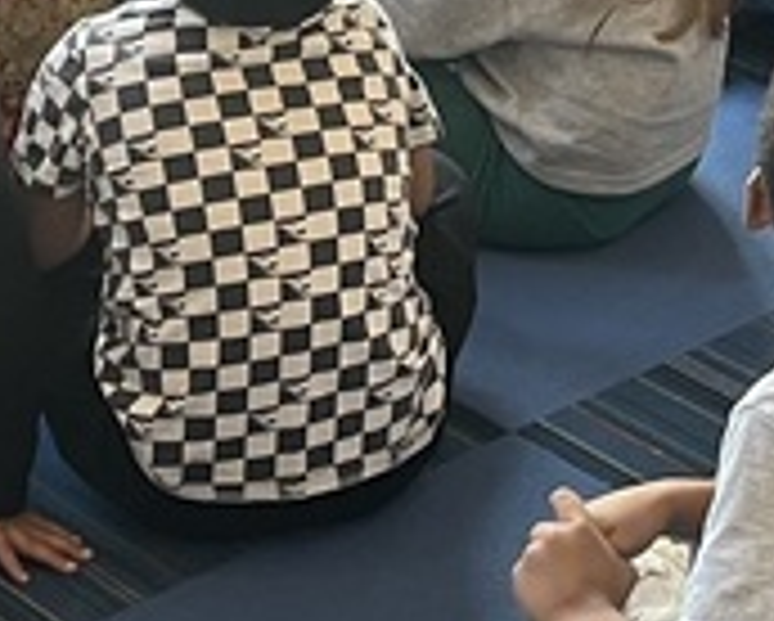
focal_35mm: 151
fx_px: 3463
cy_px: 50
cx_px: 518
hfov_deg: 12.7
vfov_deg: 10.2
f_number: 1.5
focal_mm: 5.7
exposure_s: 1/60
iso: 80
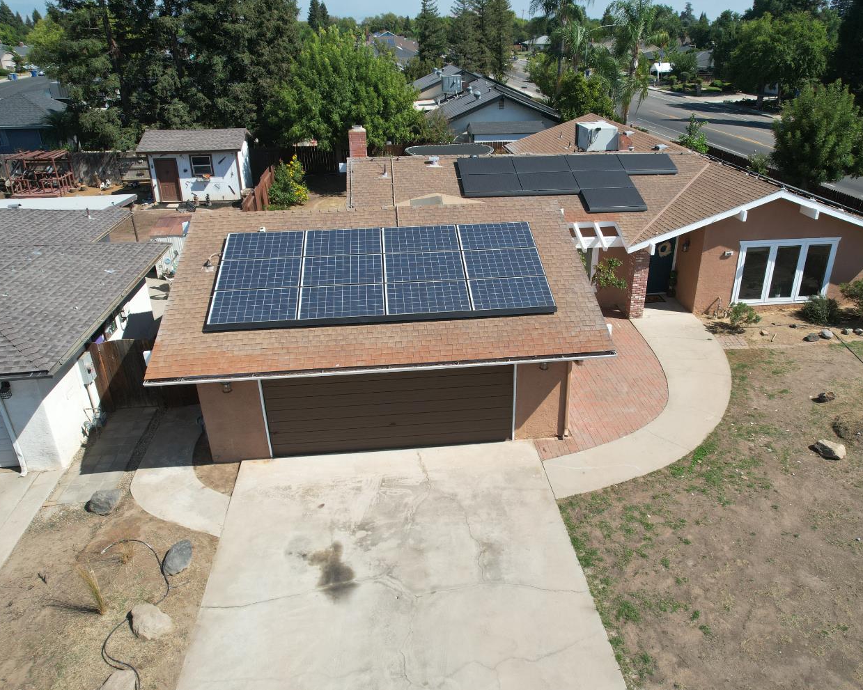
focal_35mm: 25
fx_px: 638
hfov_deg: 68.0
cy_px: 347
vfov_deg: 56.8
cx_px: 467
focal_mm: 8.38
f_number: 2.8
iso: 100
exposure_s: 1/1600
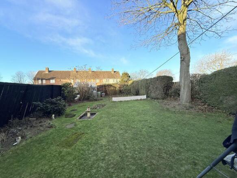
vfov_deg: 85.7
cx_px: 118
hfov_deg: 102.1
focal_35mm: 14
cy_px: 89
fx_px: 96
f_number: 2.2
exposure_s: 1/574
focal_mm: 2.22
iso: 50
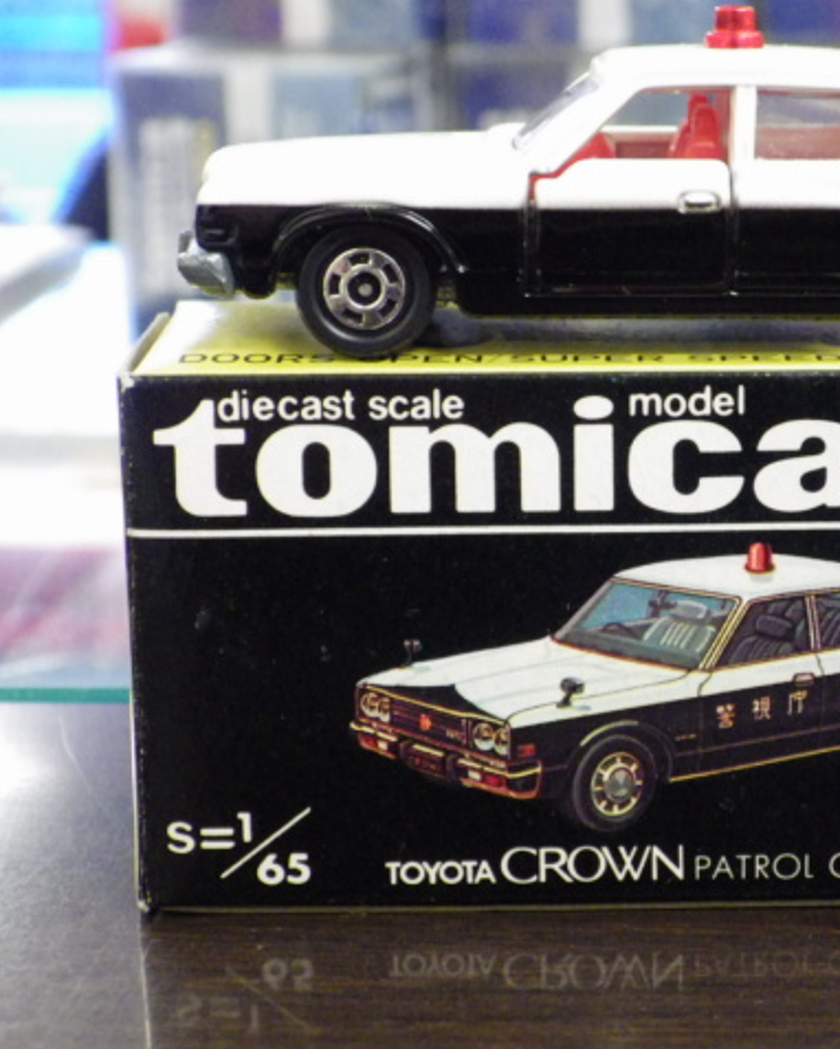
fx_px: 2888
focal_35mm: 93
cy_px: 526
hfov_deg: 16.4
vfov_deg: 20.6
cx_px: 701
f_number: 4.2
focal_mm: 12.8
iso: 1000
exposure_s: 1/25
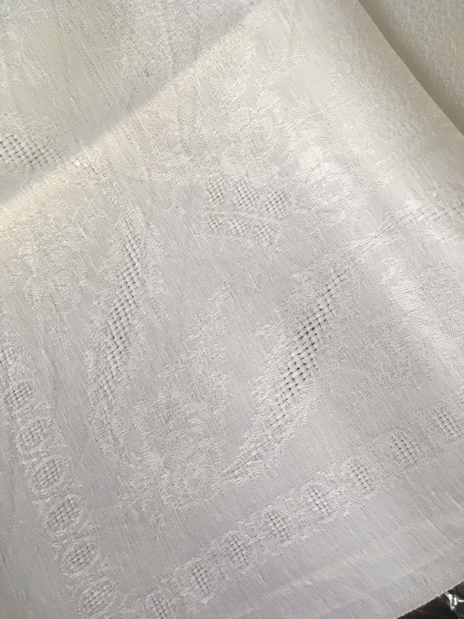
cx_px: 232
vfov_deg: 61.7
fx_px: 518
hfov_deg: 48.2
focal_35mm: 29
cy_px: 310
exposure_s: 1/33
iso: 32
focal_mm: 4.15
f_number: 2.2
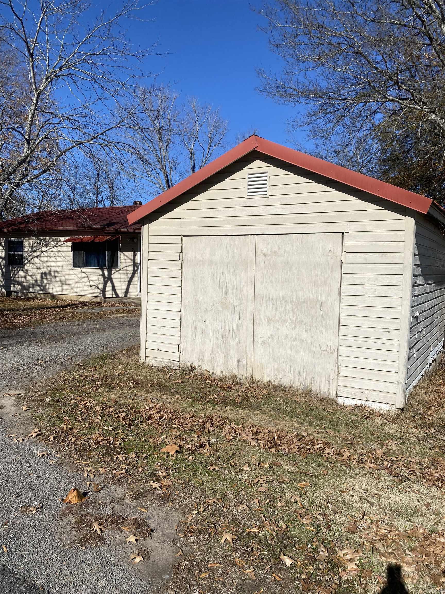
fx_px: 446
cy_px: 297
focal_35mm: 26
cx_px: 222
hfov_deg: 53.1
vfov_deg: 67.3
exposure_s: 1/5747
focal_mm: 4.25
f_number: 1.8
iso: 32
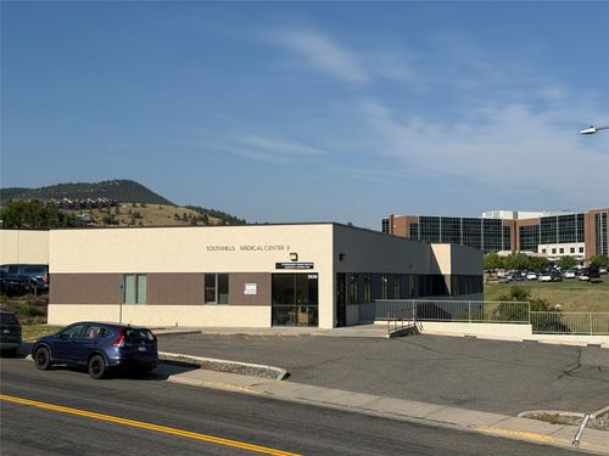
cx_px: 304
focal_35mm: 48
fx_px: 844
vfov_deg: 30.3
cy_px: 228
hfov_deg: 39.7
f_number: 1.78
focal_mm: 6.76
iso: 64
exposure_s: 1/7874
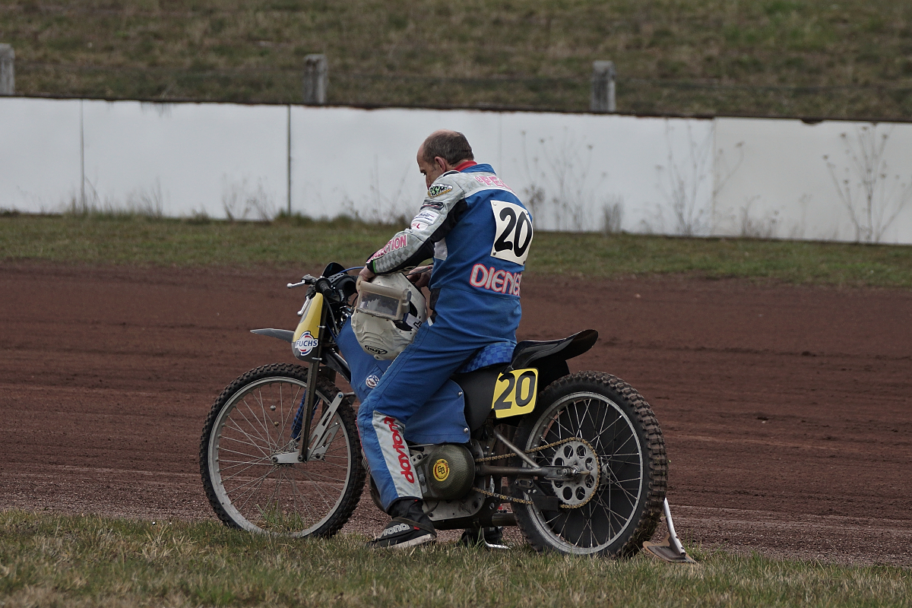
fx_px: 7599
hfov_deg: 6.9
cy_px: 304
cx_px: 456
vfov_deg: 4.6
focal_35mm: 300
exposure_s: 1/800
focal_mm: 200
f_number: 5
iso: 400
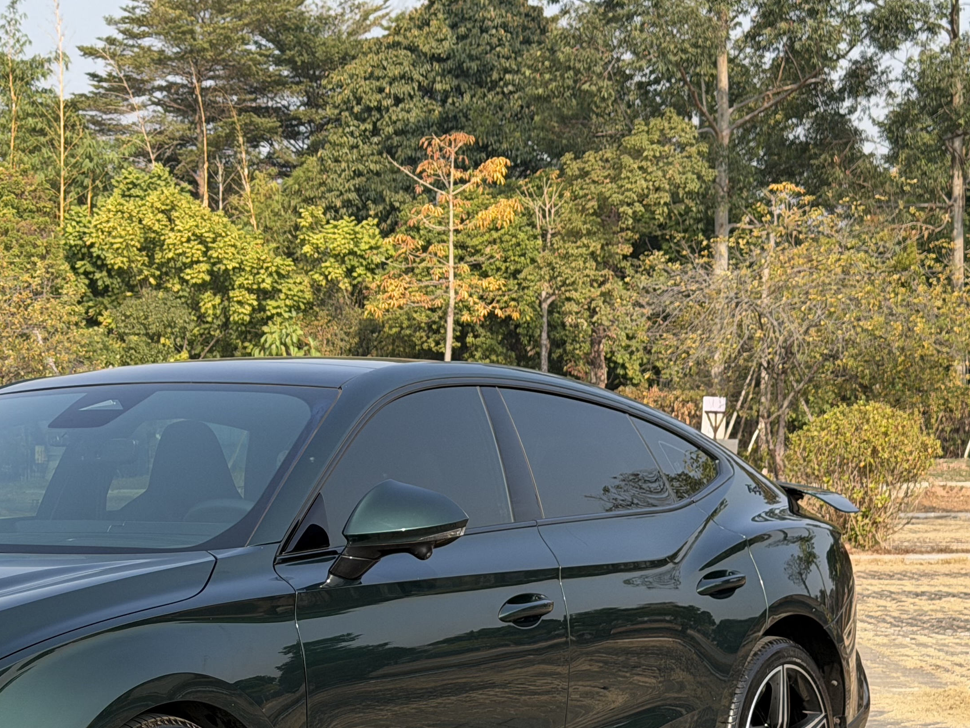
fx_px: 2494
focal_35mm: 89
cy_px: 582
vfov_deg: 16.5
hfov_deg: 21.5
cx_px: 95
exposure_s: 1/2273
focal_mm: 6.76
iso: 64
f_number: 1.78
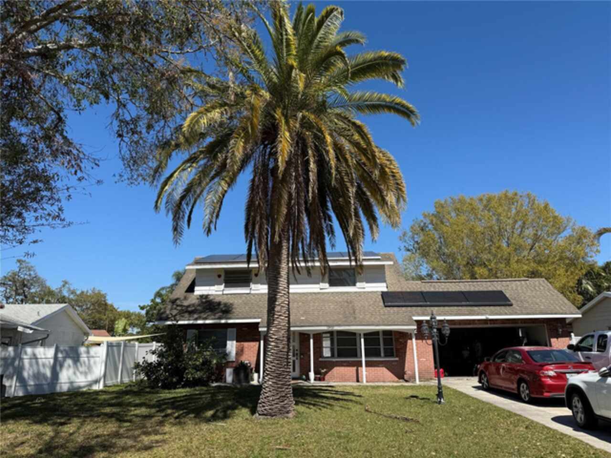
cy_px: 229
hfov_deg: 71.6
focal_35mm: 24
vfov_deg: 56.8
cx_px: 306
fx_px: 424
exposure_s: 1/4167
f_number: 1.78
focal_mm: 6.76
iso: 80
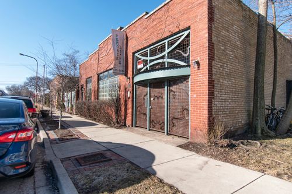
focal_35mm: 20
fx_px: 158
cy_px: 97
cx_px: 146
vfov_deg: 63.2
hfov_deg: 85.4
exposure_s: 1/500
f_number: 5
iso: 100
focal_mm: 13
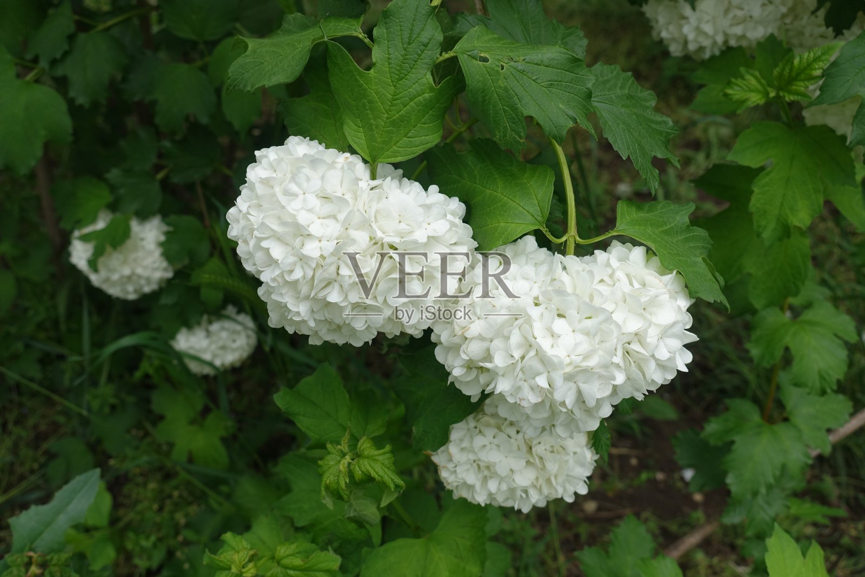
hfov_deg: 55.8
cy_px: 288
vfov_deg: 38.9
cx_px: 432
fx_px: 817
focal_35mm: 34
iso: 125
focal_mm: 12.35
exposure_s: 1/400
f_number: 4
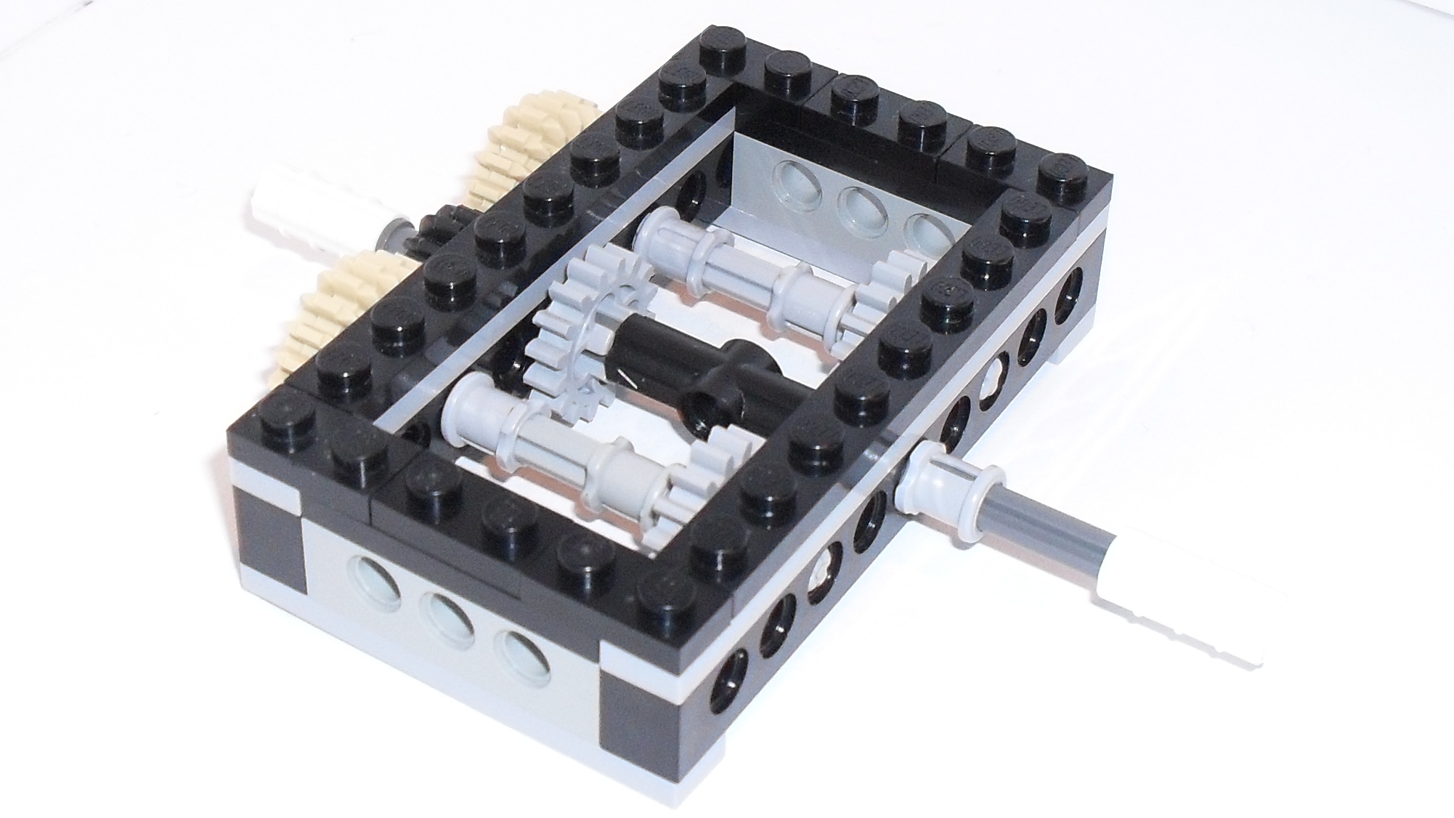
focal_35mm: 39
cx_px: 718
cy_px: 390
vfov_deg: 30.4
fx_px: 1504
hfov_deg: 51.6
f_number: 3.2
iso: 200
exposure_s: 1/45
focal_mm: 6.3
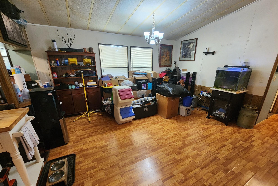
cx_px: 142
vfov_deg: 80.9
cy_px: 104
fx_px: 108
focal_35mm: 14
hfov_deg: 104.2
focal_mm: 2.2
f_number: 2.2
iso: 320
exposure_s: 1/40
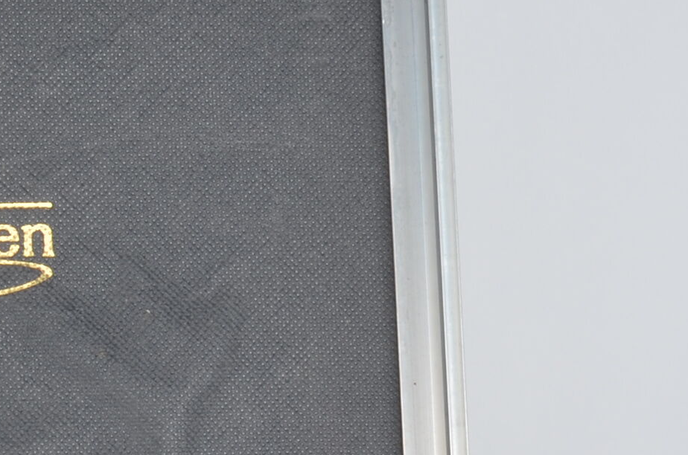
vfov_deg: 4.5
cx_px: -160
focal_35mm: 300
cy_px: 622
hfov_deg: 6.8
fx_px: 5721
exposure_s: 1/125
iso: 100
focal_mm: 50
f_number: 11
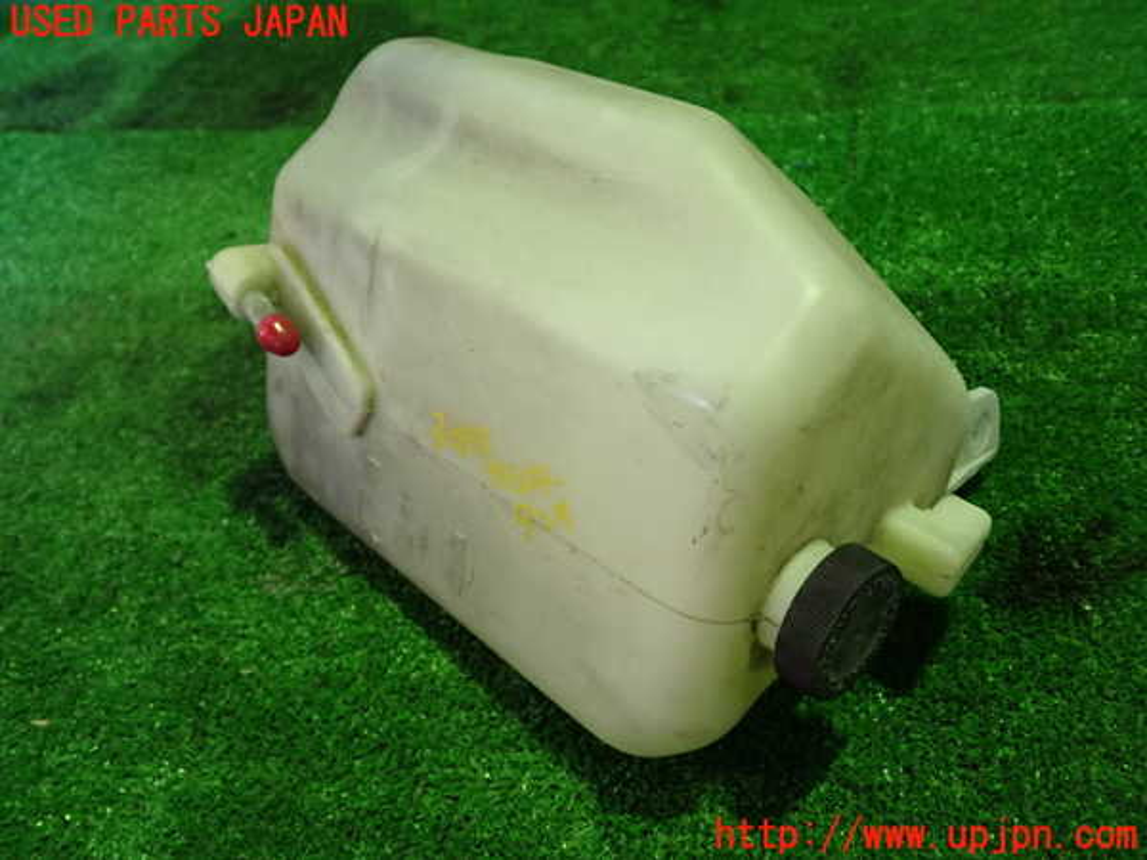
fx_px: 994
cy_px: 430
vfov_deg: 46.8
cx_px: 574
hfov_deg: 60.0
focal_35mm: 30
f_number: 2.3
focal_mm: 5.4
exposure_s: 1/30
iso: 400
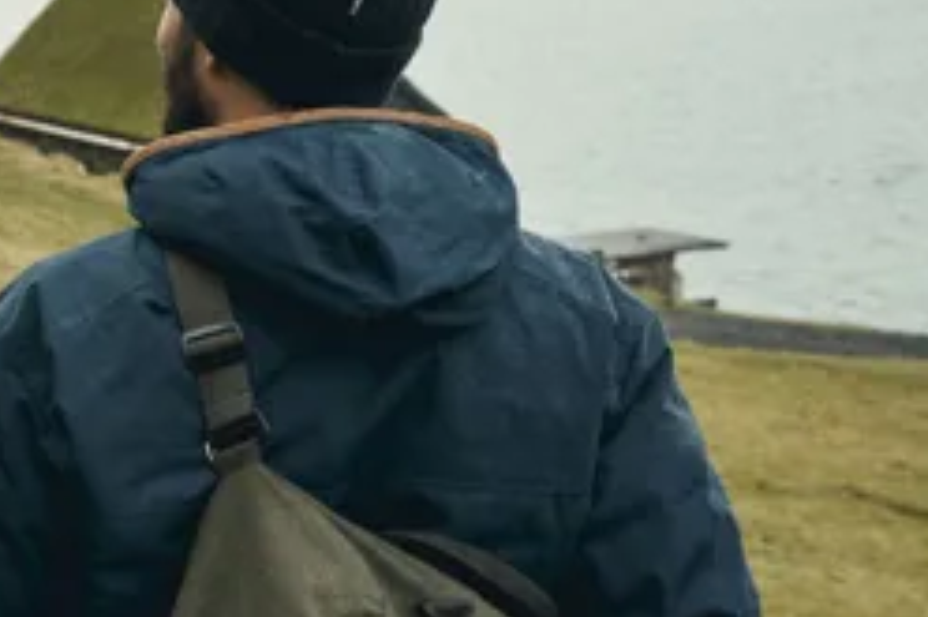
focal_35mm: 113
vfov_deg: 12.1
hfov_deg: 17.0
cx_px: -296
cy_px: 395
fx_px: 2911
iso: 640
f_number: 5.6
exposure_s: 1/500
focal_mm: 35
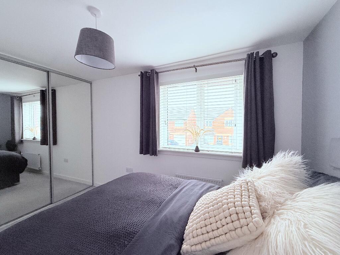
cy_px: 128
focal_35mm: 14
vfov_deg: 85.7
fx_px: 138
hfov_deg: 102.1
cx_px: 170
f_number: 2.2
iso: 160
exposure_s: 1/100
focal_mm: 2.22
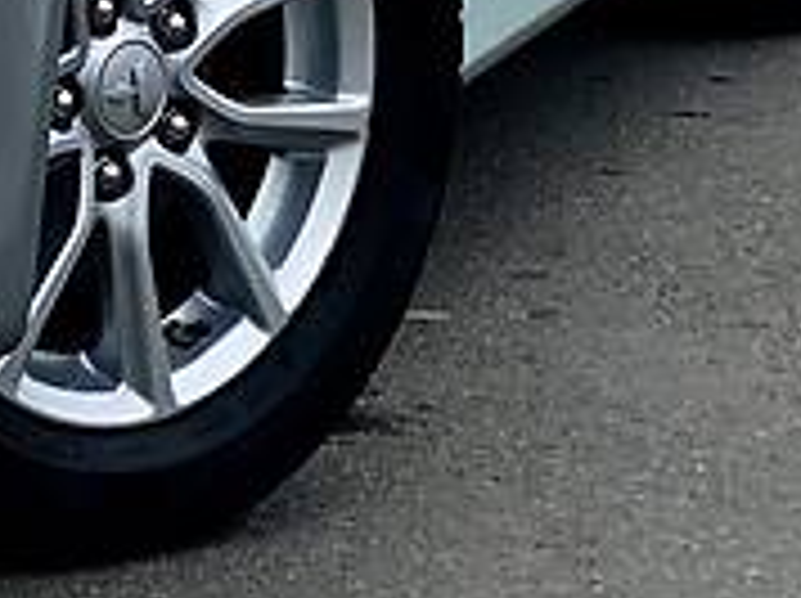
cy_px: -373
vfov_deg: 6.2
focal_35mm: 234
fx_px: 5407
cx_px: -760
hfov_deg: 8.1
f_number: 2.4
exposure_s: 1/335
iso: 16
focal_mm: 6
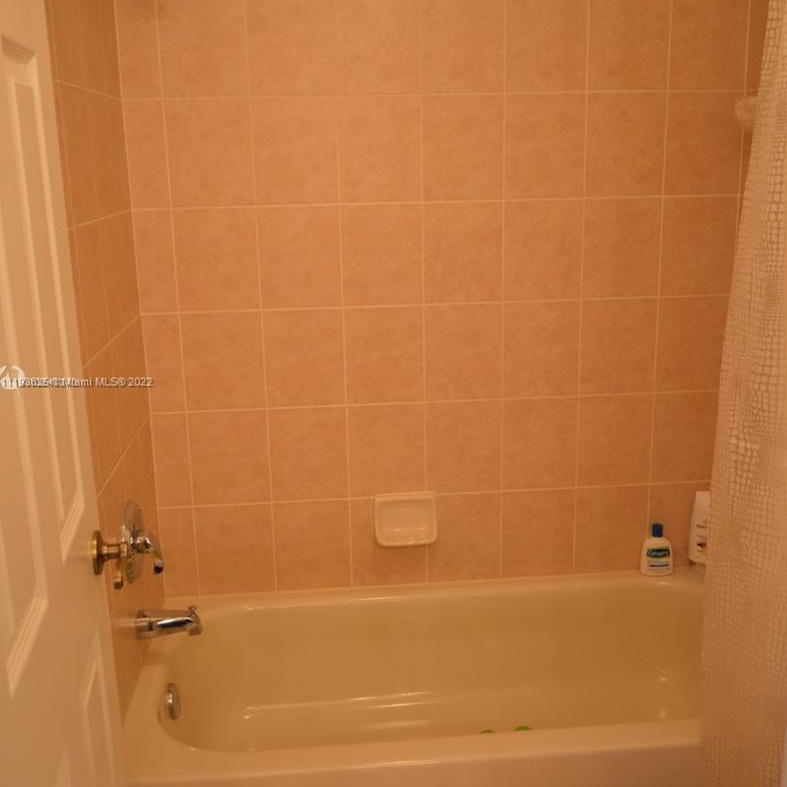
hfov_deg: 47.2
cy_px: 382
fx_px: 900
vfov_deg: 47.2
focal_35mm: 35
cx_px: 390
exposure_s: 1/30
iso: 400
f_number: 3.5
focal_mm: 18
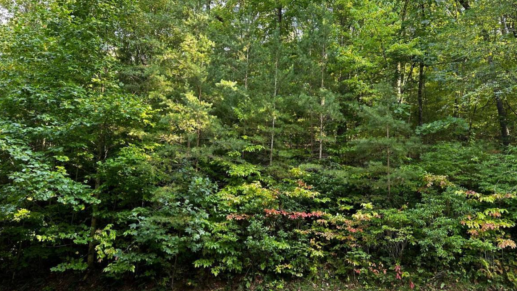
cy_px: 165
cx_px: 263
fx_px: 370
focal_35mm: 27
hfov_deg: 69.8
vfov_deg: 42.8
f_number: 1.78
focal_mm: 6.86
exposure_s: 1/121
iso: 125
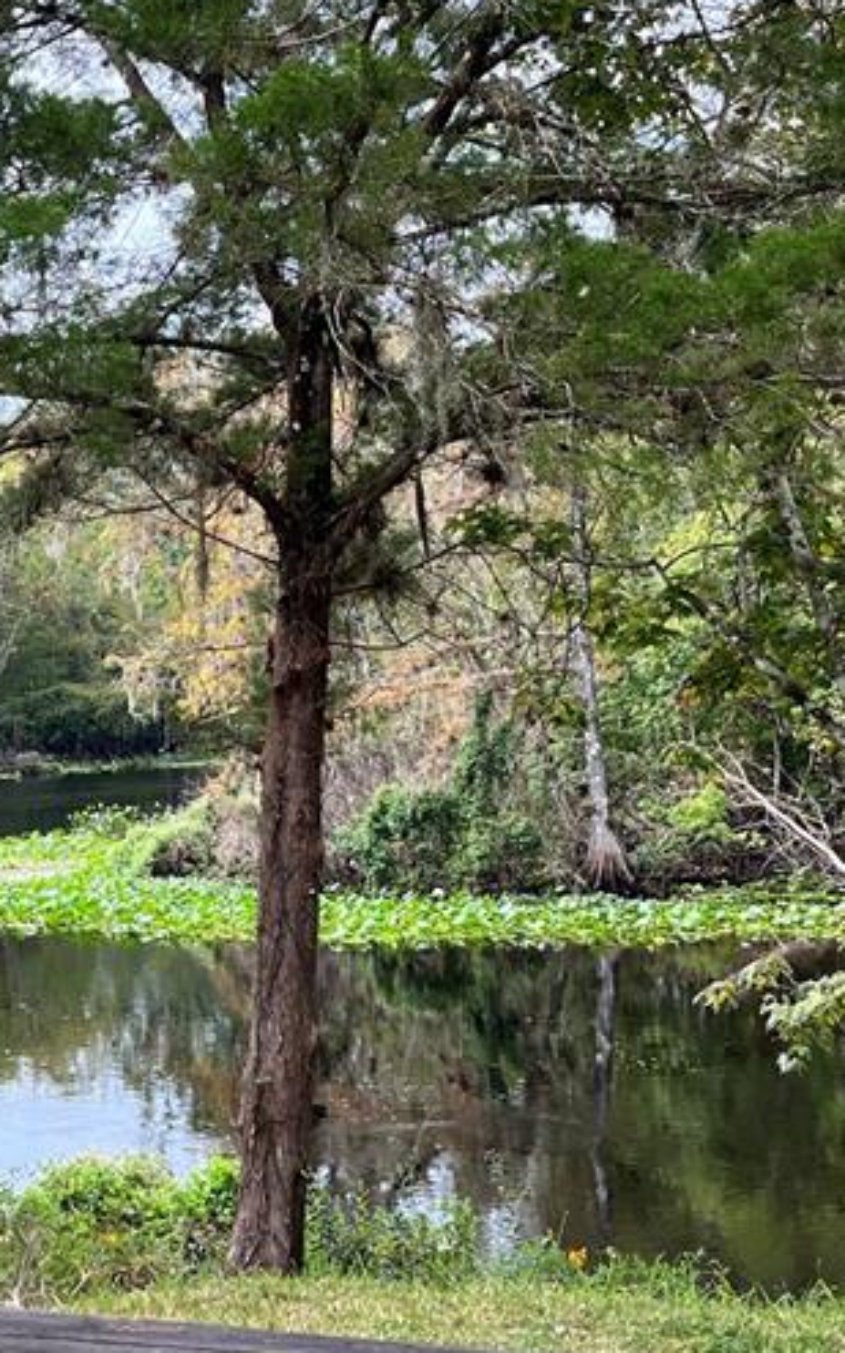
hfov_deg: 21.0
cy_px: 752
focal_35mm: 57
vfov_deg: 35.7
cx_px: -194
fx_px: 2102
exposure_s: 1/710
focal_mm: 5.1
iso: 50
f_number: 1.6
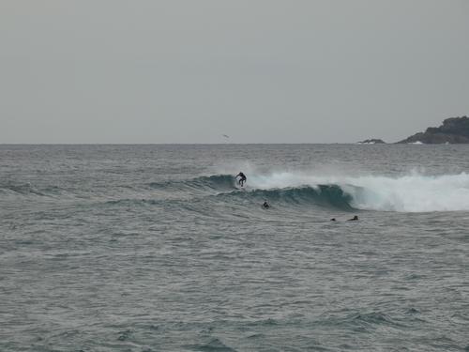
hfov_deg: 6.4
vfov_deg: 4.8
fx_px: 4187
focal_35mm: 309
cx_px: 234
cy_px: 176
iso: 125
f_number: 5.6
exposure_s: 1/250
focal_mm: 55.4
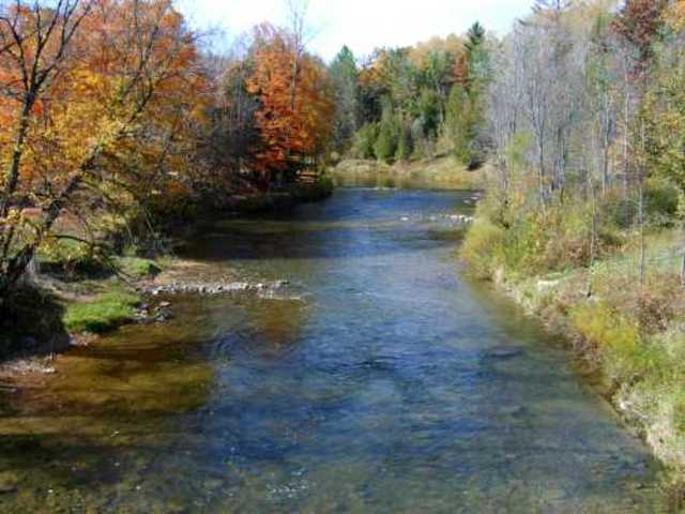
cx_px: 342
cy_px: 257
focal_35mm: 35
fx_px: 693
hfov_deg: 52.6
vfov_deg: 40.7
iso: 50
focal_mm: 5.8
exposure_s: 1/350
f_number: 2.8
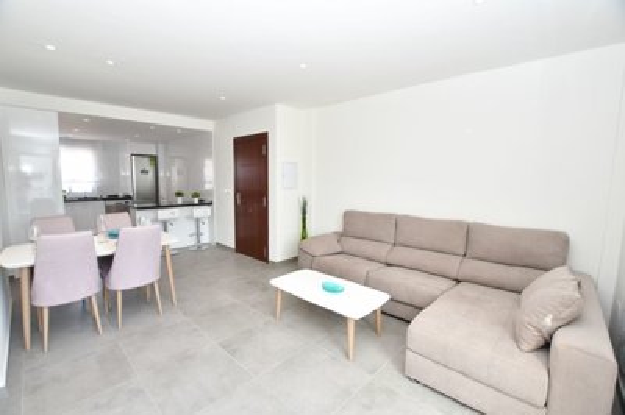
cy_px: 208
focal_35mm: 15
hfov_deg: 100.4
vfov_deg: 77.2
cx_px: 312
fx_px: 260
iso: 400
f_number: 4.5
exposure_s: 1/160
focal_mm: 10
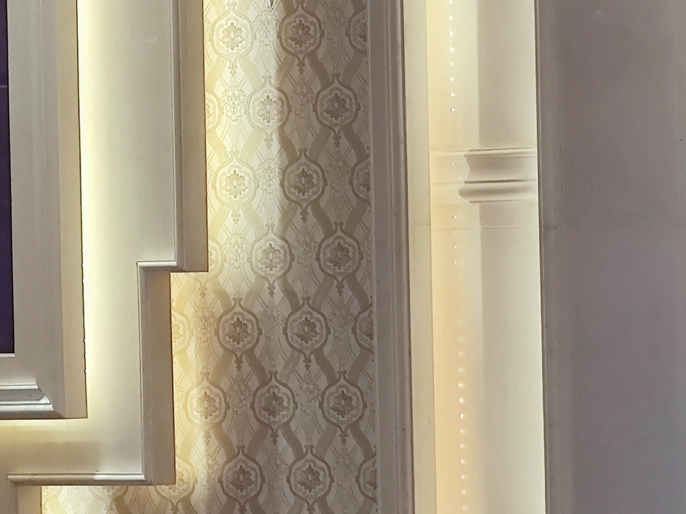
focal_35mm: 394
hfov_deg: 5.0
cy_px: 71
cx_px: -222
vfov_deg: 3.8
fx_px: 7808
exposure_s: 1/100
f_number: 2
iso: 108
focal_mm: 8.16
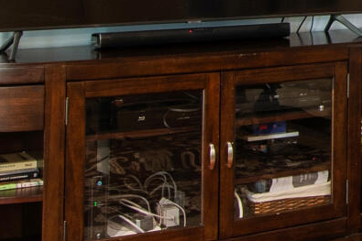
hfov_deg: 15.3
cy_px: -116
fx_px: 1146
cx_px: 670
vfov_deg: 11.5
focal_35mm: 114
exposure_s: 2
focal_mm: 10
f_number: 8
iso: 100
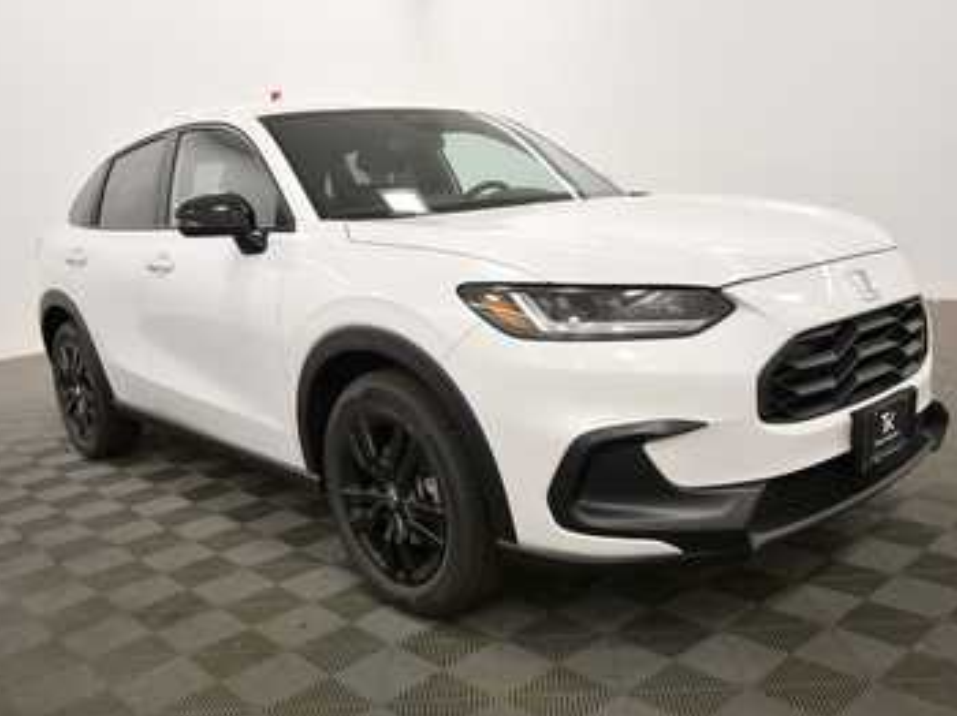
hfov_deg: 55.4
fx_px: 912
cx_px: 481
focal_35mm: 33
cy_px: 362
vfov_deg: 42.9
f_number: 5.6
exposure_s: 1/200
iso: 800
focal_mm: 20
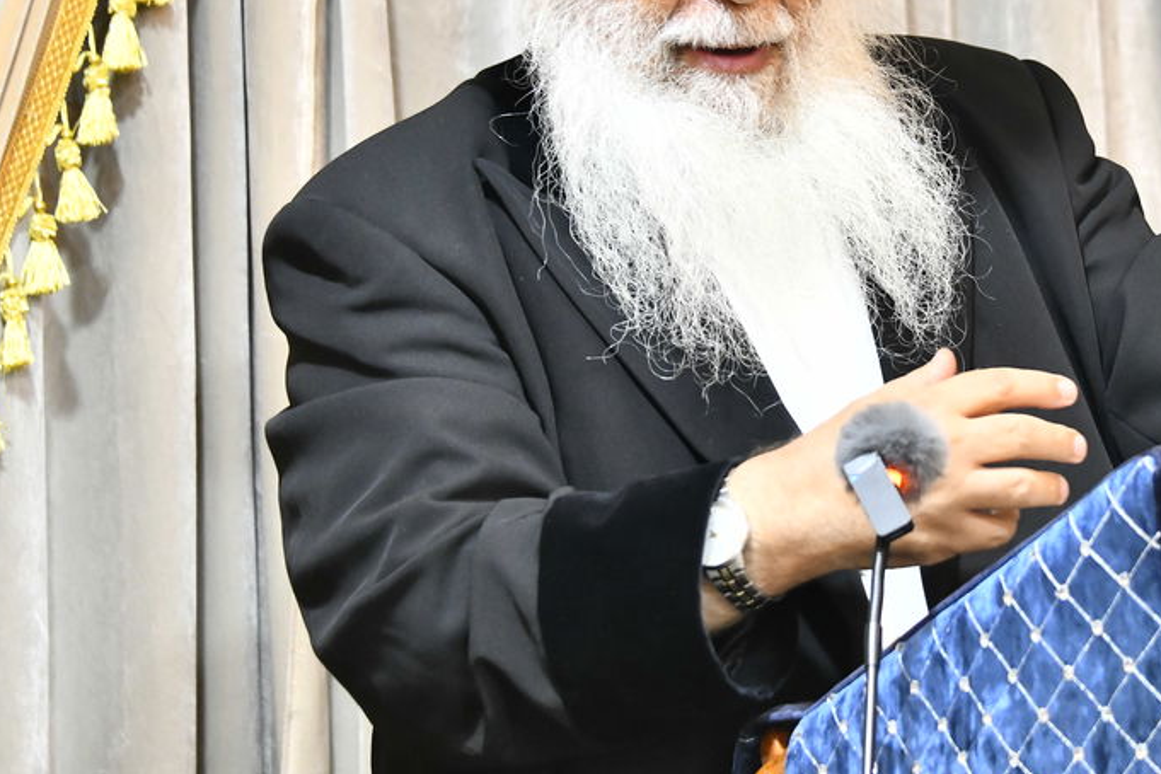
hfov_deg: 14.2
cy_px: 219
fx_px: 4644
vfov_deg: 9.5
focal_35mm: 144
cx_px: 904
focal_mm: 70
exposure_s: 1/160
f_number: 5.6
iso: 2000
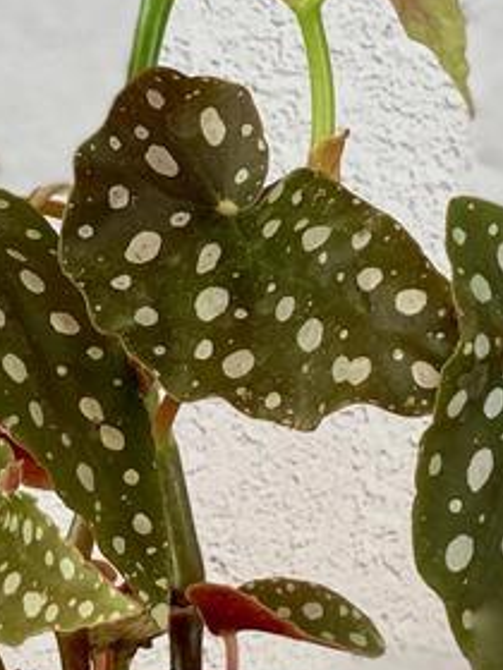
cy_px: 354
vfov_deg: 10.4
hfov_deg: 7.8
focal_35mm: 190
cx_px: 139
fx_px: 3681
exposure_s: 1/100
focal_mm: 6
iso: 50
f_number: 2
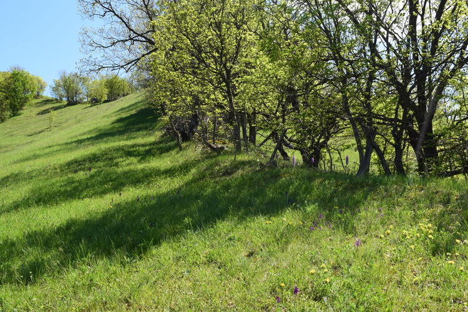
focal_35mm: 40
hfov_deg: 47.9
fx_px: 526
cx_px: 234
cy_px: 156
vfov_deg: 33.0
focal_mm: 27
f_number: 11
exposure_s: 1/320
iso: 400
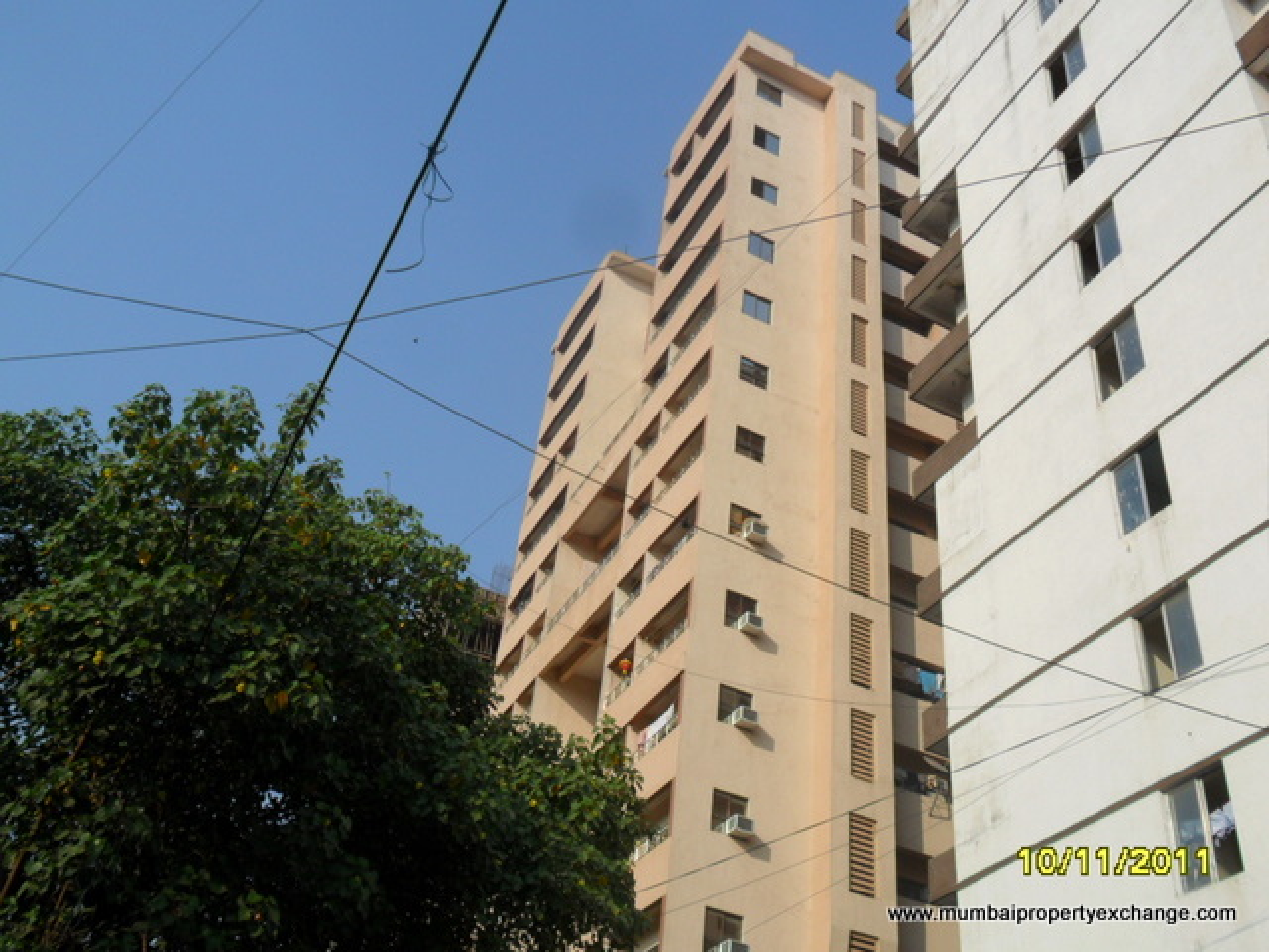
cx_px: 634
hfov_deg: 50.1
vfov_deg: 38.7
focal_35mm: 37
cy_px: 476
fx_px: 1356
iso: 100
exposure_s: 1/1000
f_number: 4
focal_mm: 6.6
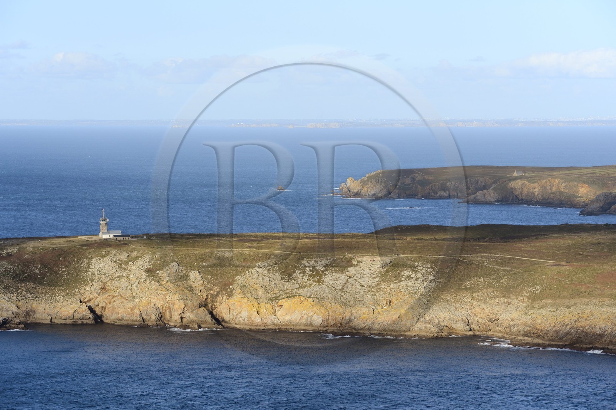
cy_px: 205
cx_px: 308
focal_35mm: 122
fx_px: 2086
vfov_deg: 11.2
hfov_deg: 16.8
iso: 400
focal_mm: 122
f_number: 8
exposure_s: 1/1250
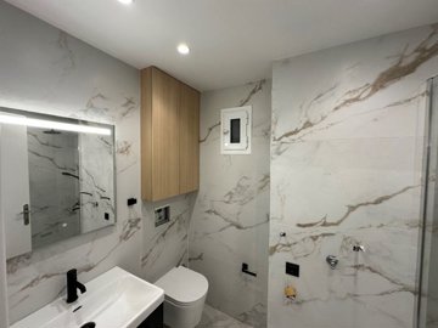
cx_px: 219
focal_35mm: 14
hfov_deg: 102.1
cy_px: 164
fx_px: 177
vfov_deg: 85.7
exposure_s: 1/100
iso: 125
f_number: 2.2
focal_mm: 2.22
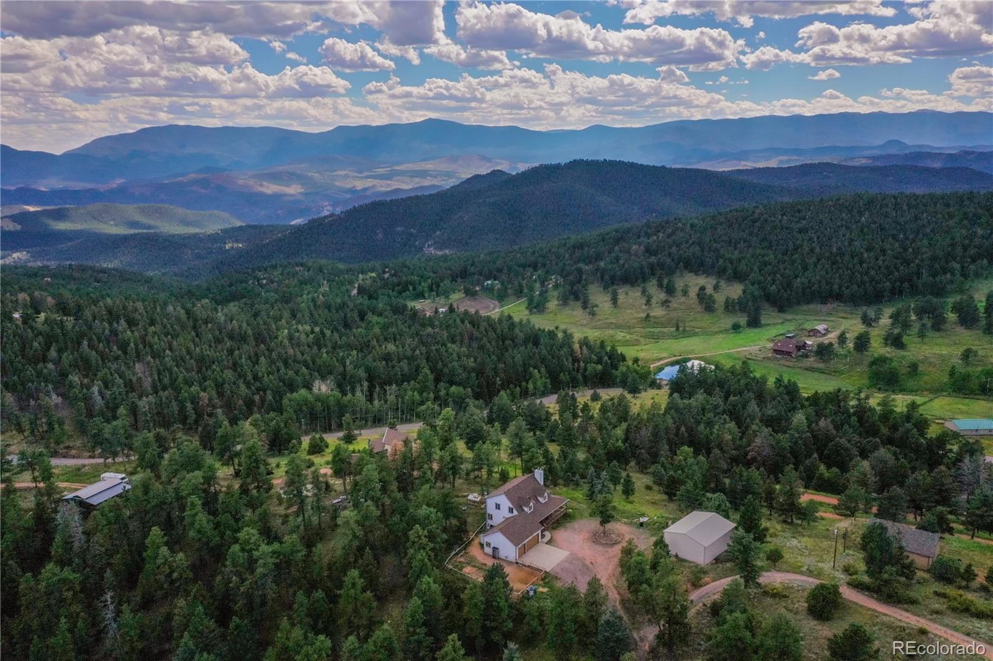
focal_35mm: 28
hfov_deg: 65.5
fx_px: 772
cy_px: 330
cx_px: 496
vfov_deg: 46.4
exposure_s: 1/1600
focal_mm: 10.26
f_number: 8
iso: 800
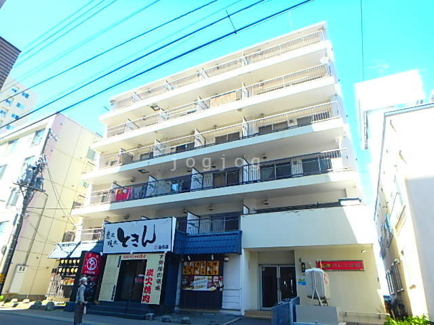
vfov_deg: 63.4
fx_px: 263
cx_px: 217
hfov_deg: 79.0
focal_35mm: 21
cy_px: 162
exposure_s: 1/200
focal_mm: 3.7
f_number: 3.5
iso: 125
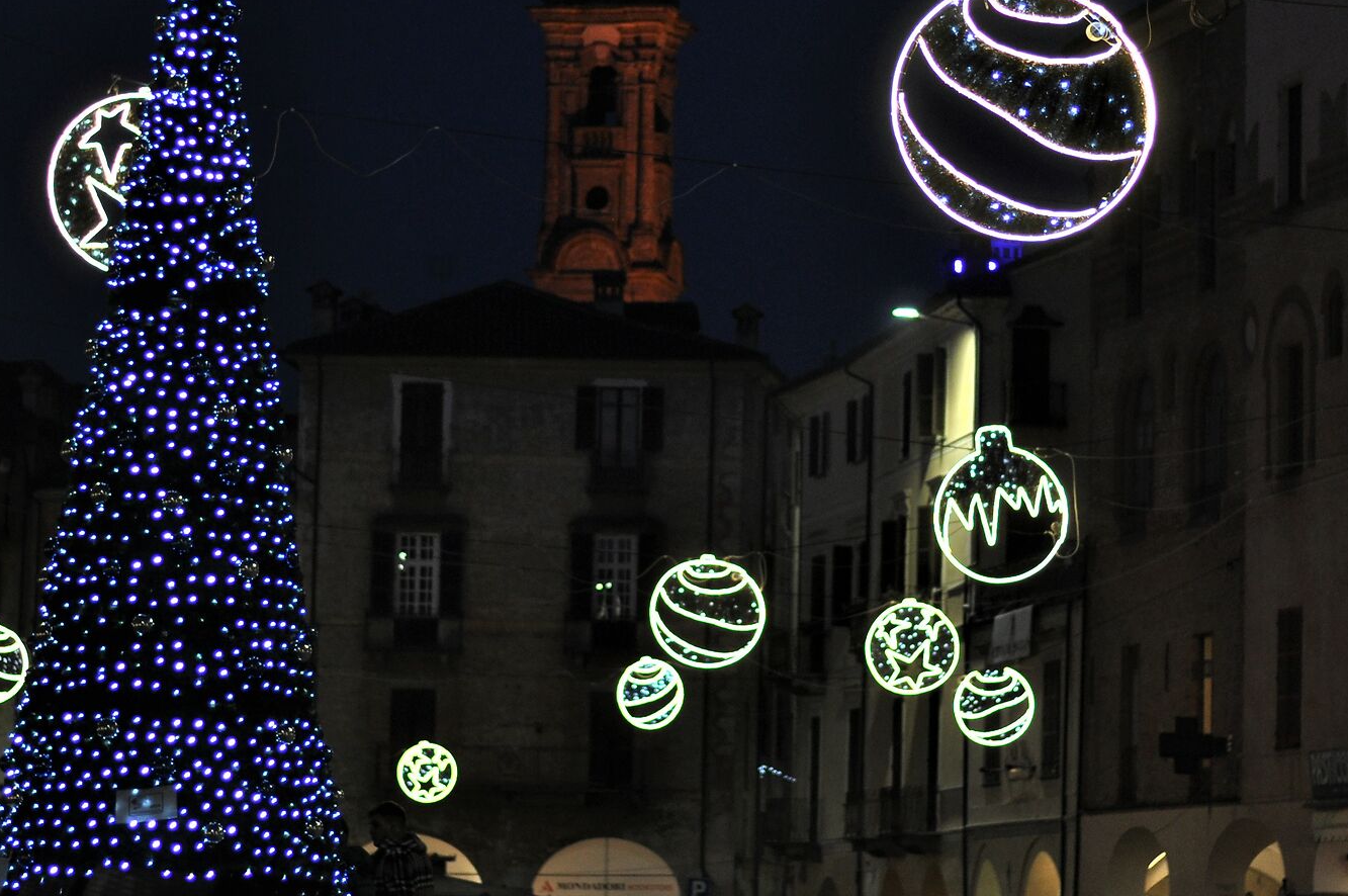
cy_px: 327
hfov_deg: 15.2
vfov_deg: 10.1
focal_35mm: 135
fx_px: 5050
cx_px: 732
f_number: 1.8
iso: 450
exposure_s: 1/125
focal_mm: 50
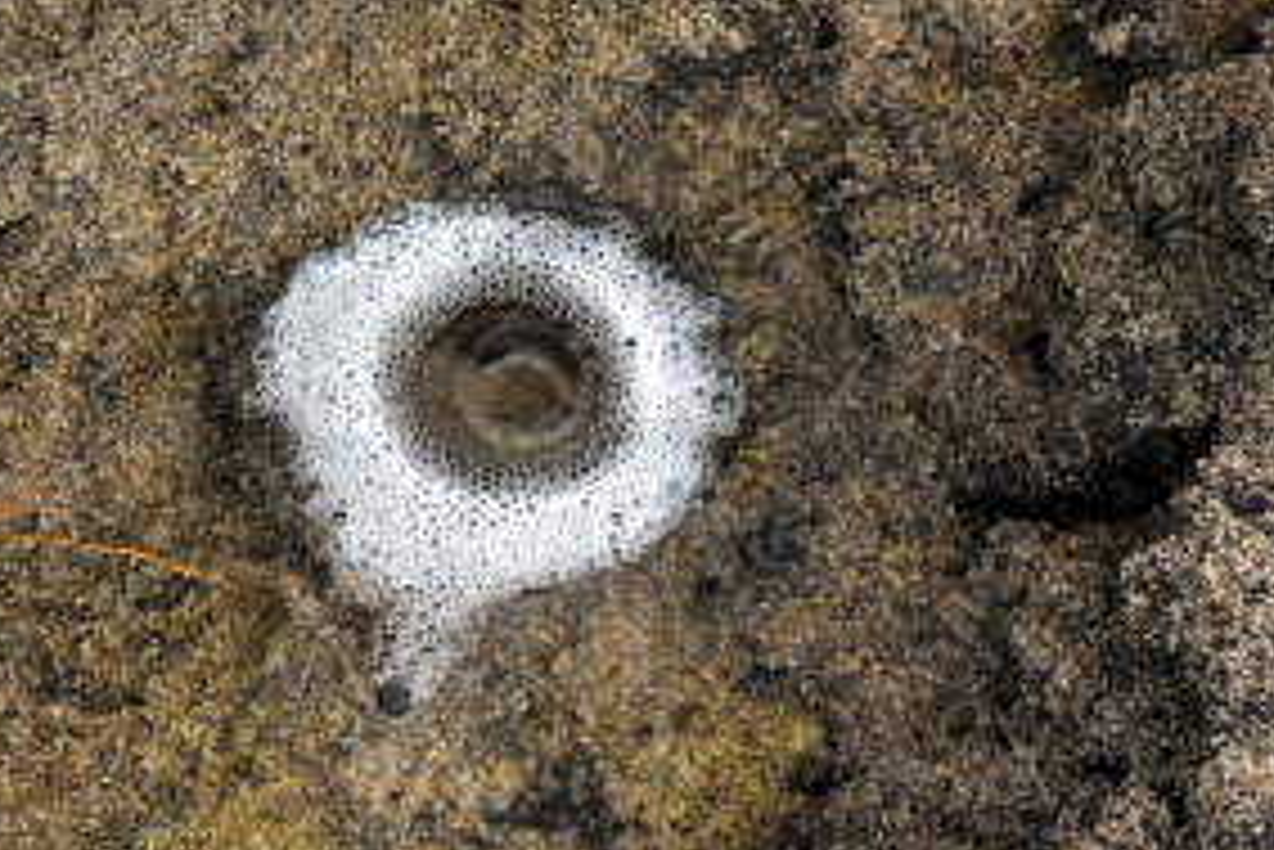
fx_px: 10020
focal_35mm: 283
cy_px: 380
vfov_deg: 4.9
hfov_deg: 7.3
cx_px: 540
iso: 4500
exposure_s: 1/200
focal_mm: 200
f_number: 22
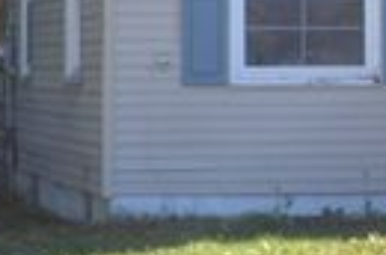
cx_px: 508
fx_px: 2780
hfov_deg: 7.8
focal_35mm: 260
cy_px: -87
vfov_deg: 5.2
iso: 110
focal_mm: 45
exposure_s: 1/125
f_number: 5.6
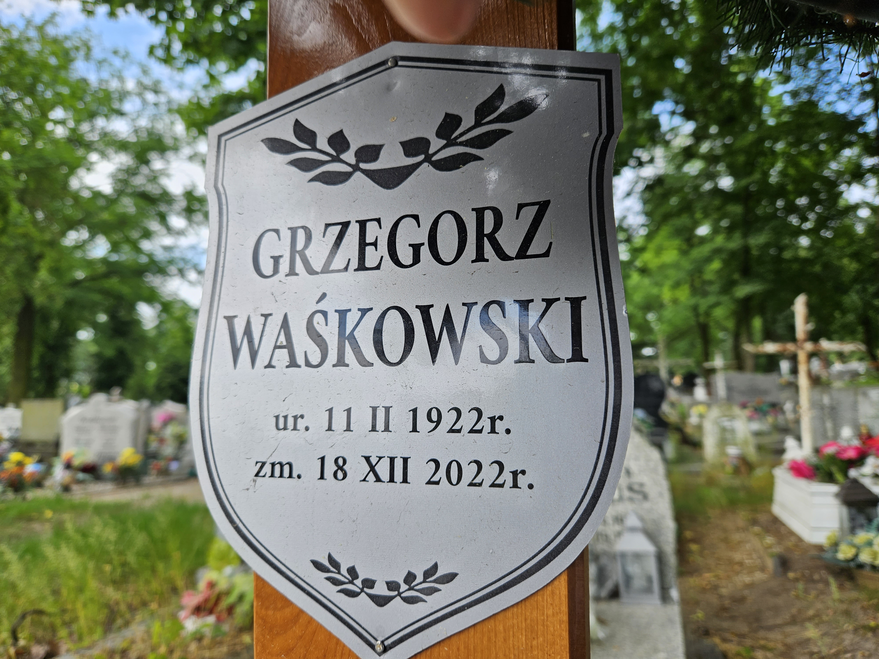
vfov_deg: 58.9
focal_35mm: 23
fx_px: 584
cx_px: 440
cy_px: 330
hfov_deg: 73.9
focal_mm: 5.4
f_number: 1.8
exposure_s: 1/364
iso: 25
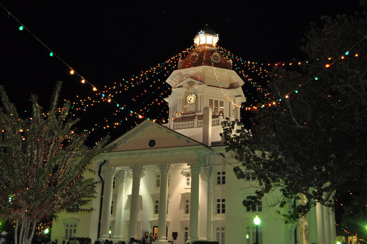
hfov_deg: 49.6
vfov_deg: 34.1
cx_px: 184
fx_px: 397
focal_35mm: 39
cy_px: 122
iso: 800
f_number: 4.2
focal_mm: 26
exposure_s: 1/13
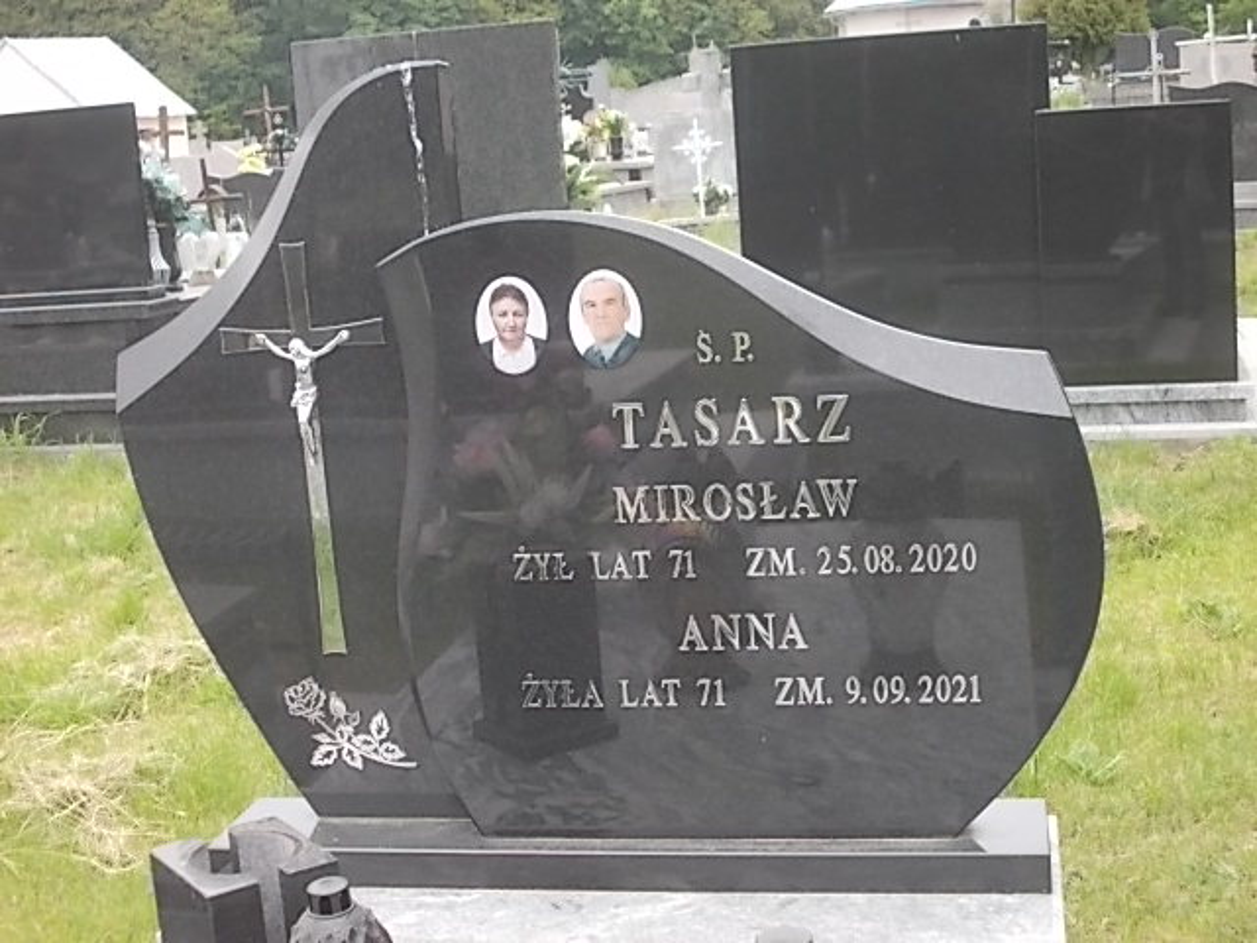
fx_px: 1852
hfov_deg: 37.5
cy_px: 472
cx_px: 628
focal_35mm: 51
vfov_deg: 28.6
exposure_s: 1/100
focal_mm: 7.2
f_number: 3.6
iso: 80
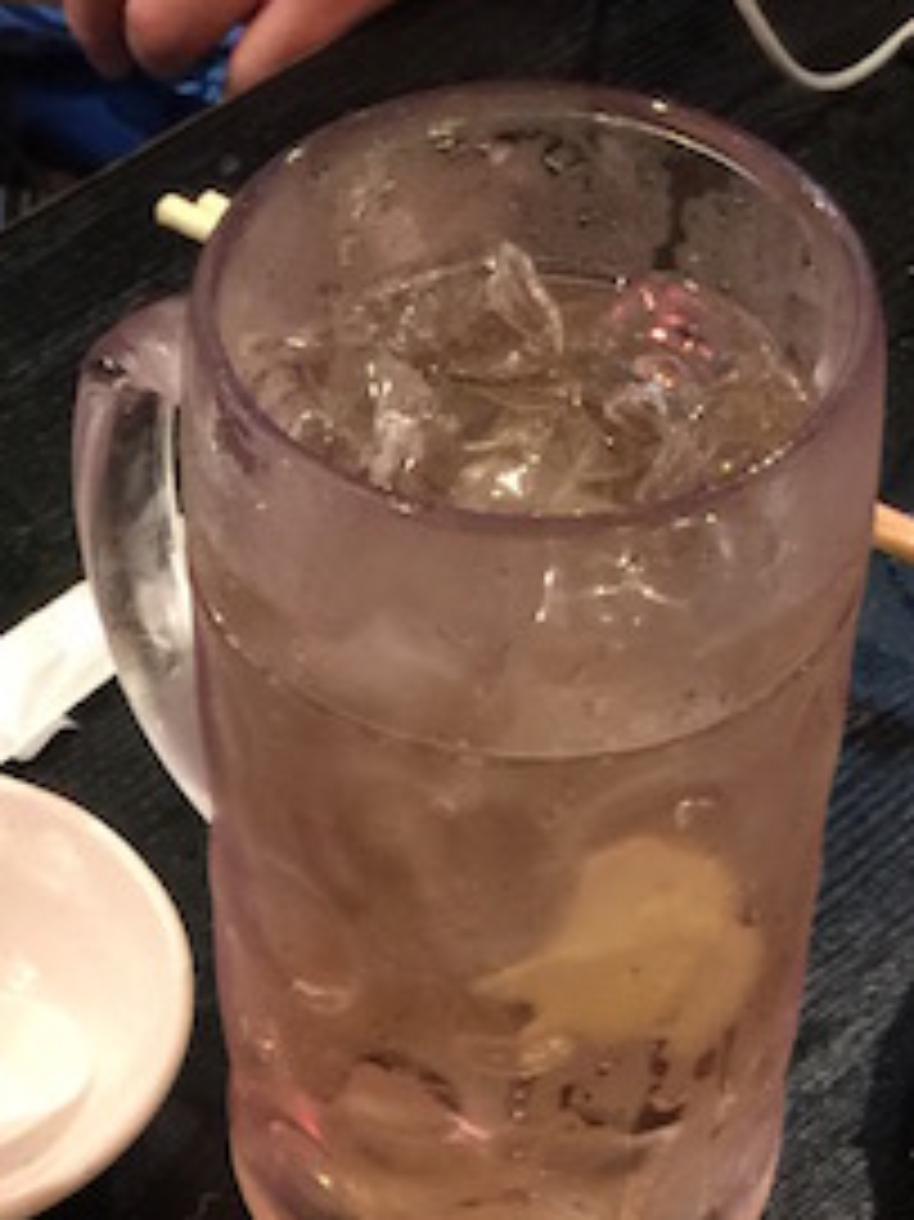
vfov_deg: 18.4
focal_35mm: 100
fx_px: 3523
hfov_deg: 14.8
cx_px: 392
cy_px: 1555
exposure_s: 1/4
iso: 80
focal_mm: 4.15
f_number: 2.2
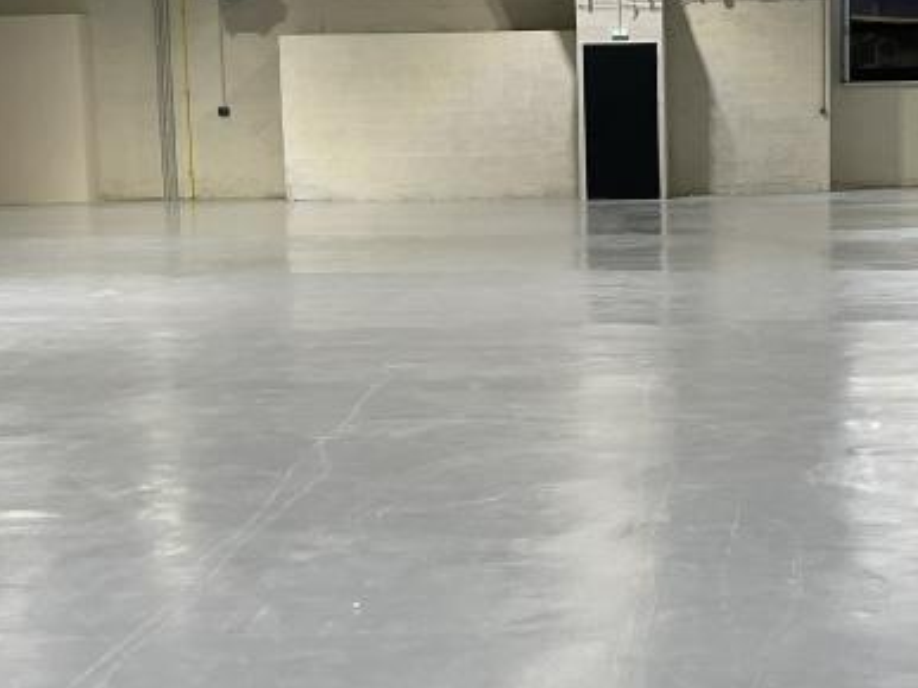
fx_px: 2280
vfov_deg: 17.1
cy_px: 406
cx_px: 636
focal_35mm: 86
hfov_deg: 22.6
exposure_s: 1/100
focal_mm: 4.2
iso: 100
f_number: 1.6
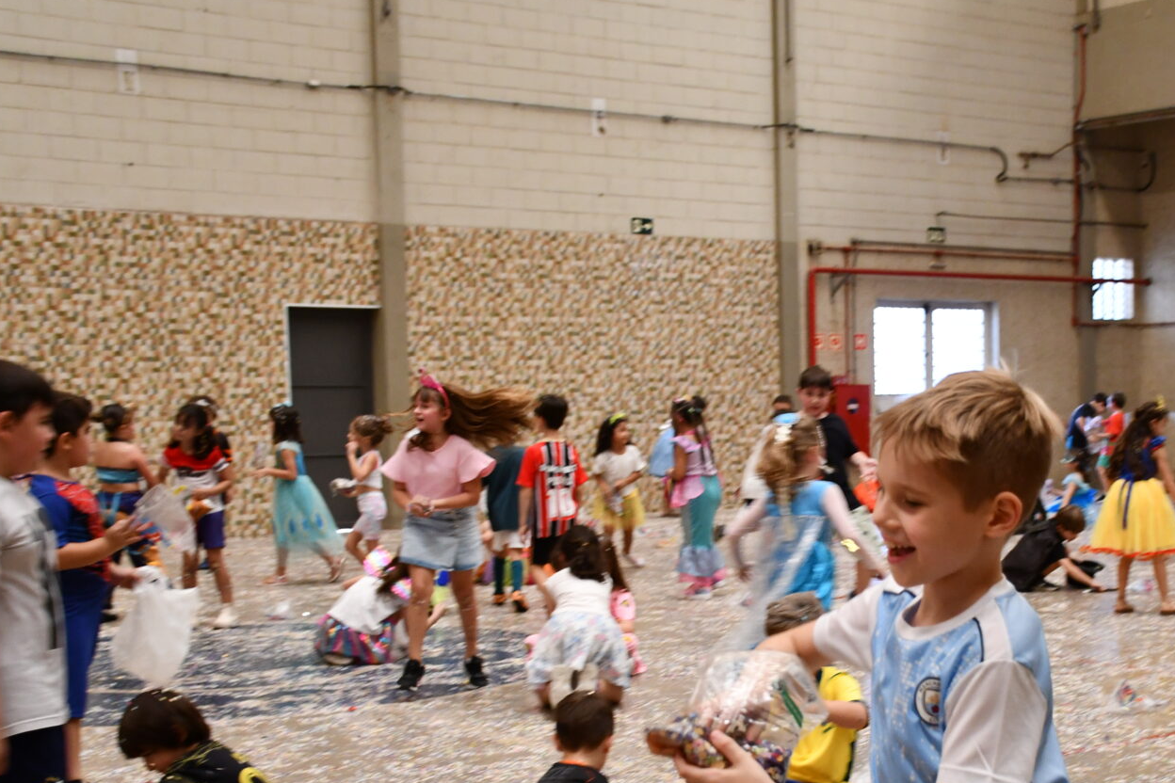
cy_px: 536
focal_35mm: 60
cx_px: 830
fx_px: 1958
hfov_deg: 33.0
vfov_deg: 22.5
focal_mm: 26
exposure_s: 1/125
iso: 1250
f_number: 3.8
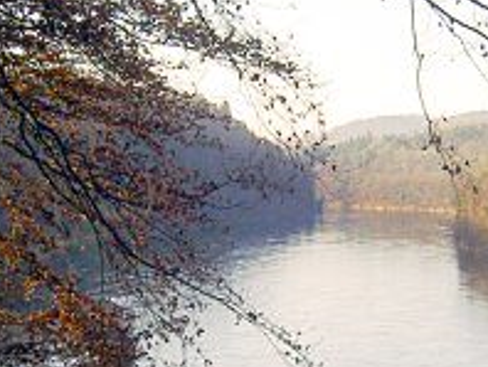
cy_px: 170
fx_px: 1454
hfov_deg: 19.0
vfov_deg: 14.4
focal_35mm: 103
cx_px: 291
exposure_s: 1/200
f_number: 4.7
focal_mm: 5.6
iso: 50
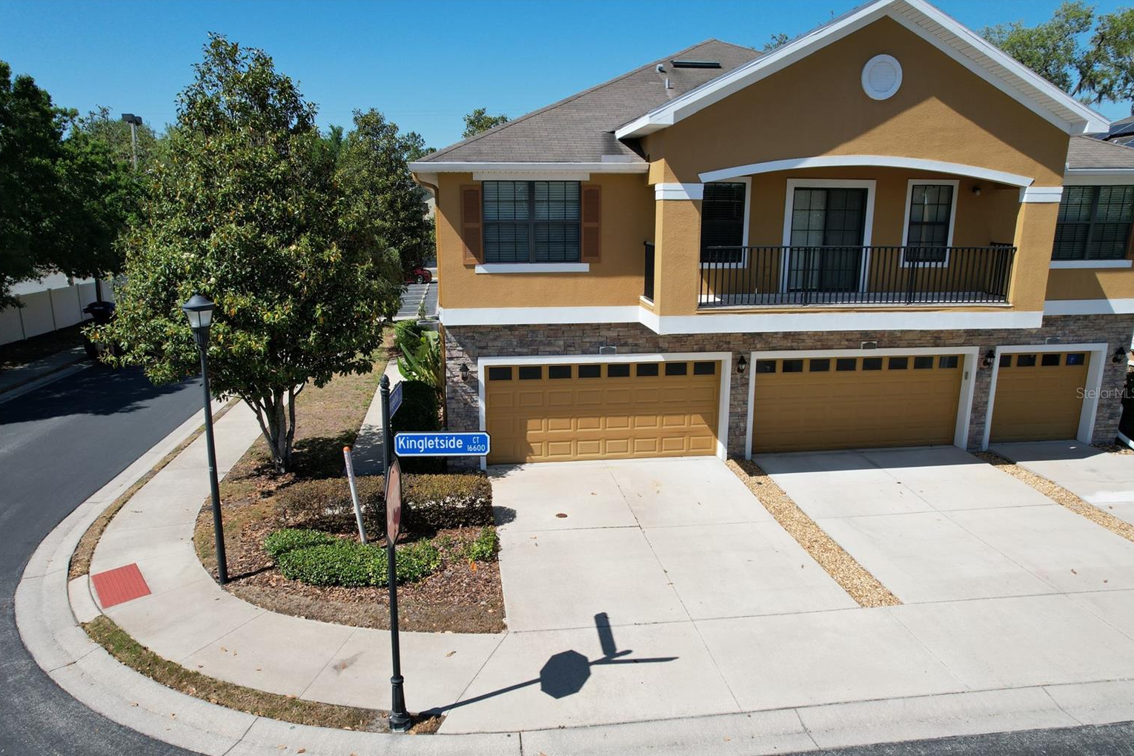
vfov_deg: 55.1
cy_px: 393
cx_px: 549
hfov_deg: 76.1
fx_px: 724
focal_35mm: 23
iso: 120
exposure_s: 1/2500
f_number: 2.8
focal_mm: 8.38
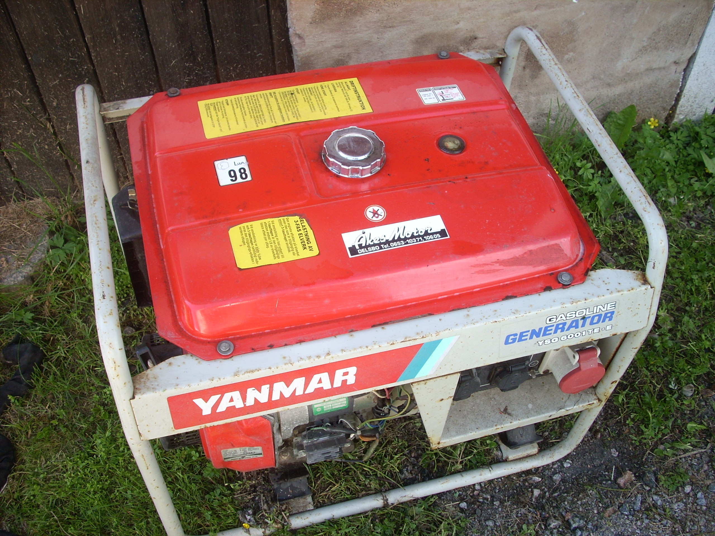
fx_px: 764
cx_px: 358
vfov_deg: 38.7
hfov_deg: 50.1
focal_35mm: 37
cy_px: 268
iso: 64
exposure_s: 1/115
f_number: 2.8
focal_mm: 6.2
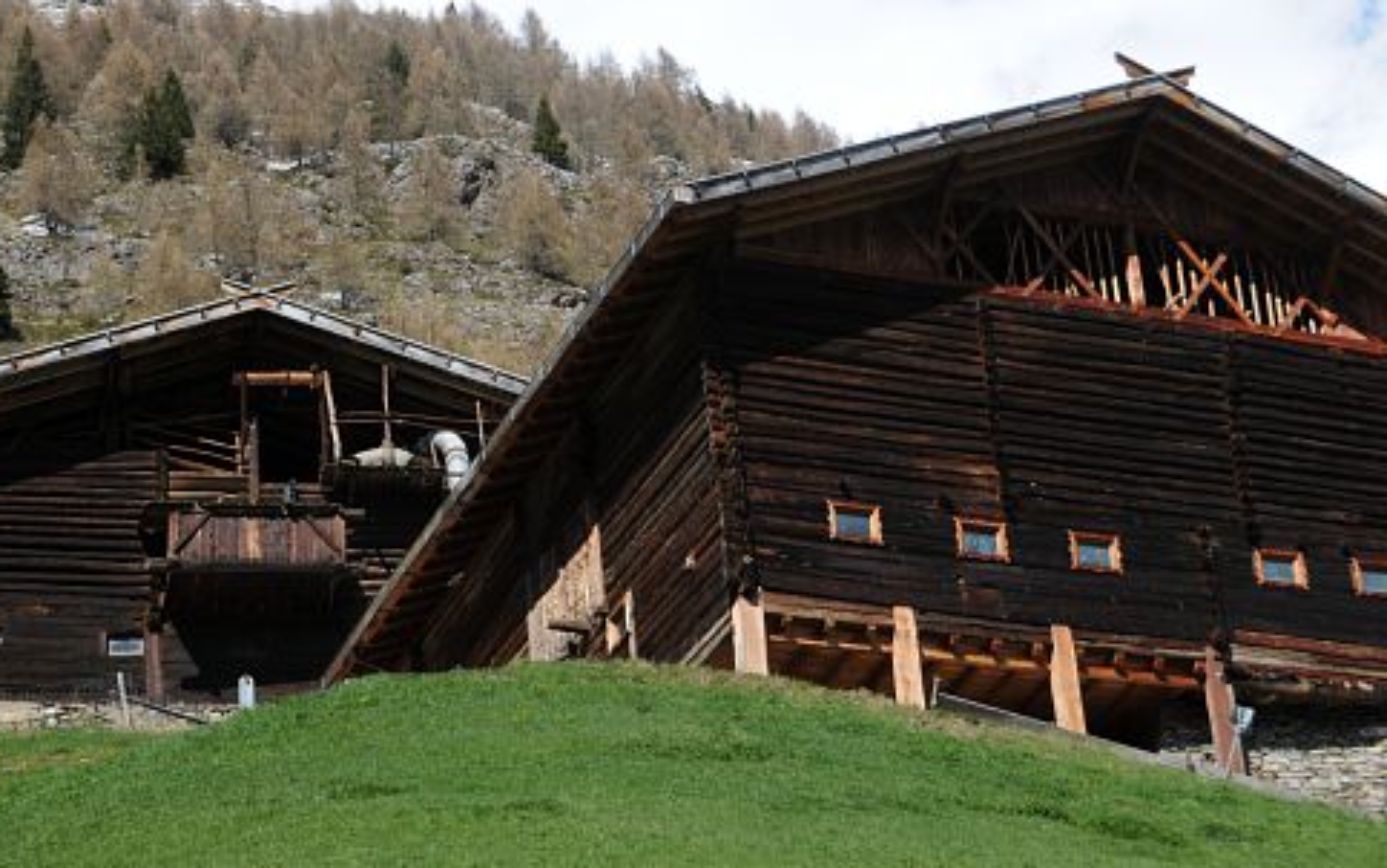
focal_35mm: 114
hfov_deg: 18.3
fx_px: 4304
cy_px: 527
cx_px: 884
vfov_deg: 11.5
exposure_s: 1/1250
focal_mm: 45
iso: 250
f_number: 5
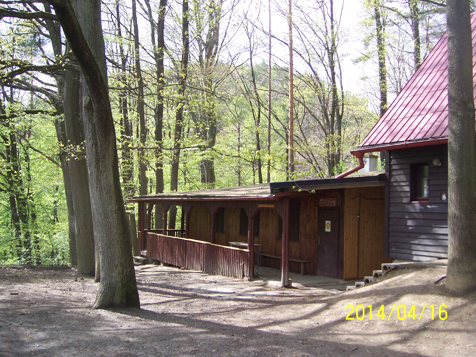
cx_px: 238
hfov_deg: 51.4
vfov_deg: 39.7
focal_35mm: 36
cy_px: 178
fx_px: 495
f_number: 3
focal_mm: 6
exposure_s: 1/250
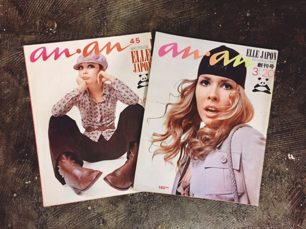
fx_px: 256
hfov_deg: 61.7
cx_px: 153
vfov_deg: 48.2
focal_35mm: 29
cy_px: 114
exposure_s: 1/15
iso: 250
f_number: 2.2
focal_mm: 4.15
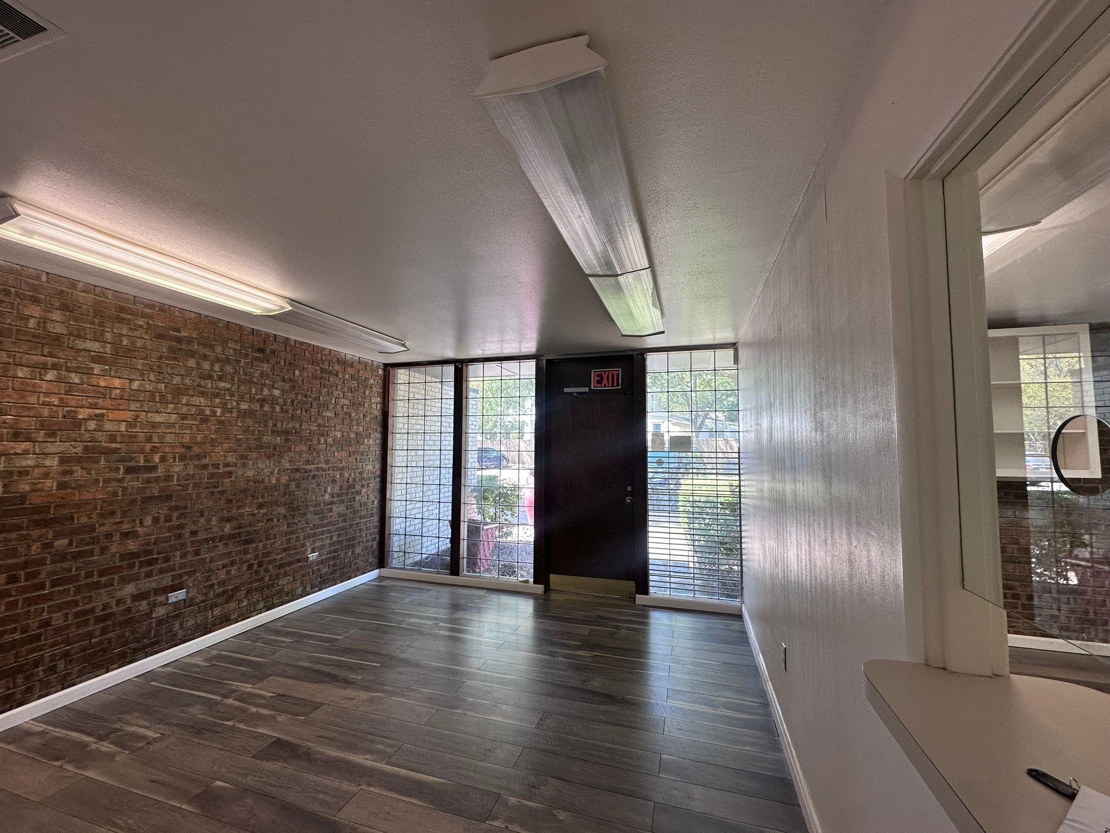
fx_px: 449
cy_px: 416
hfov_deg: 102.1
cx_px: 555
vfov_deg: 85.7
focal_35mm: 14
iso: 80
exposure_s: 1/120
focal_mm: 2.22
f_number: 2.2
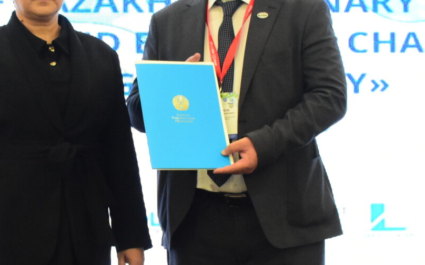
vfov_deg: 8.5
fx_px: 1795
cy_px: 163
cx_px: 136
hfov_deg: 13.5
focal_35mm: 155
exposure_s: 1/125
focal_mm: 32
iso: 2500
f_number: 5.6
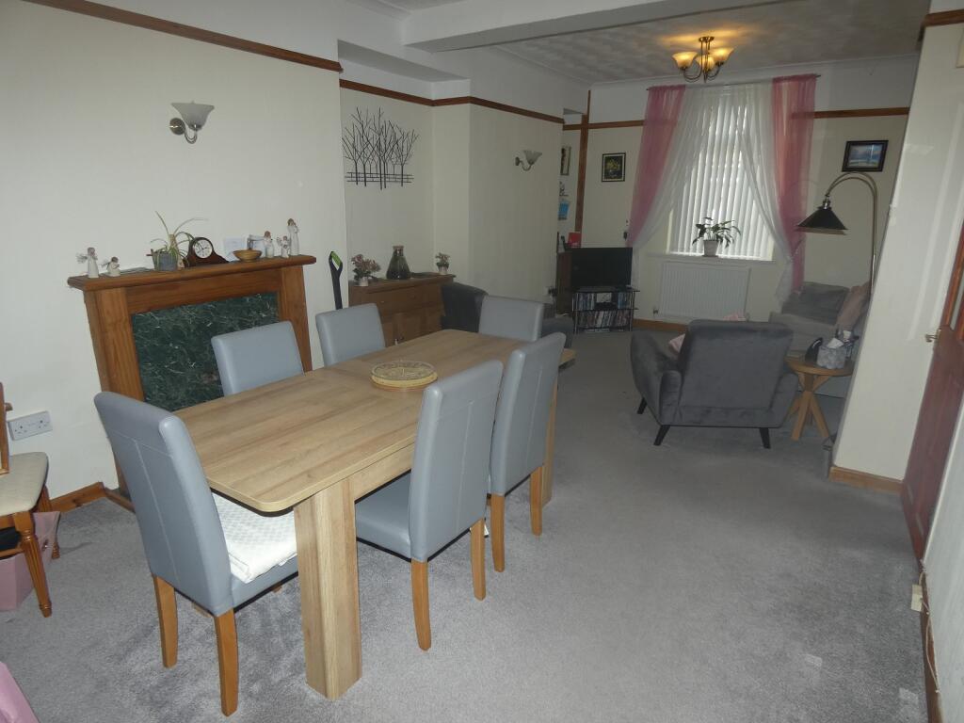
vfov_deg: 66.0
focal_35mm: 20
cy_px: 362
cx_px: 482
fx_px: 557
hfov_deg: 81.7
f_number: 2.8
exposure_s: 1/125
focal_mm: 3.6
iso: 100
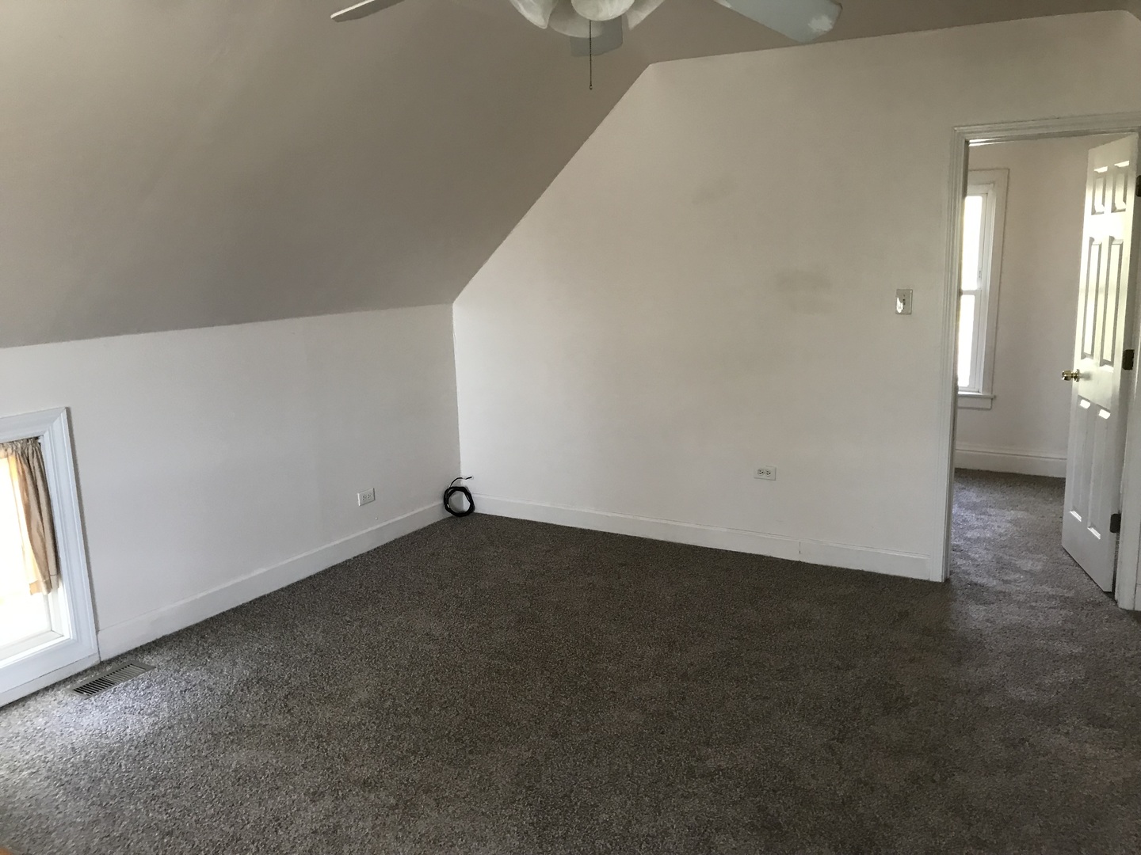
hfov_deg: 63.4
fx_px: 923
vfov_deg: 49.7
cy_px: 428
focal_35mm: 28
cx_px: 570
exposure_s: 1/15
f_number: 1.8
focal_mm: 3.99
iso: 40
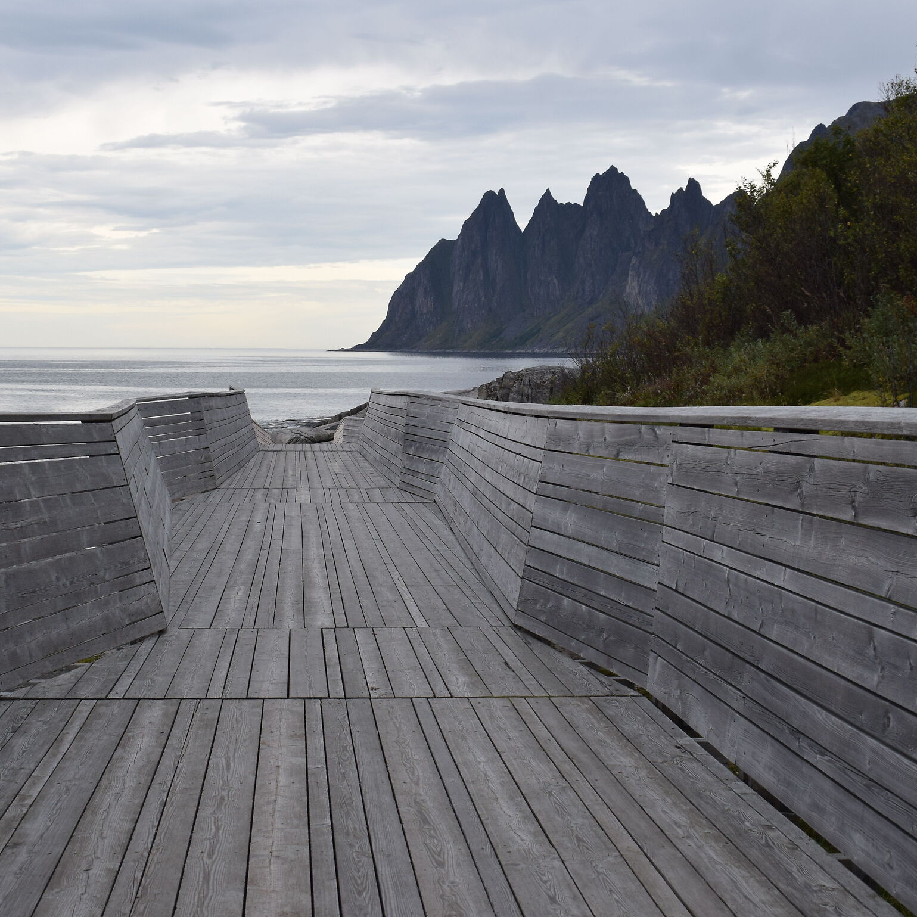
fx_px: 1608
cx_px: 381
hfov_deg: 31.8
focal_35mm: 54
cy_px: 450
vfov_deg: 31.8
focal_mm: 27
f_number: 8
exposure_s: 1/250
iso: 400
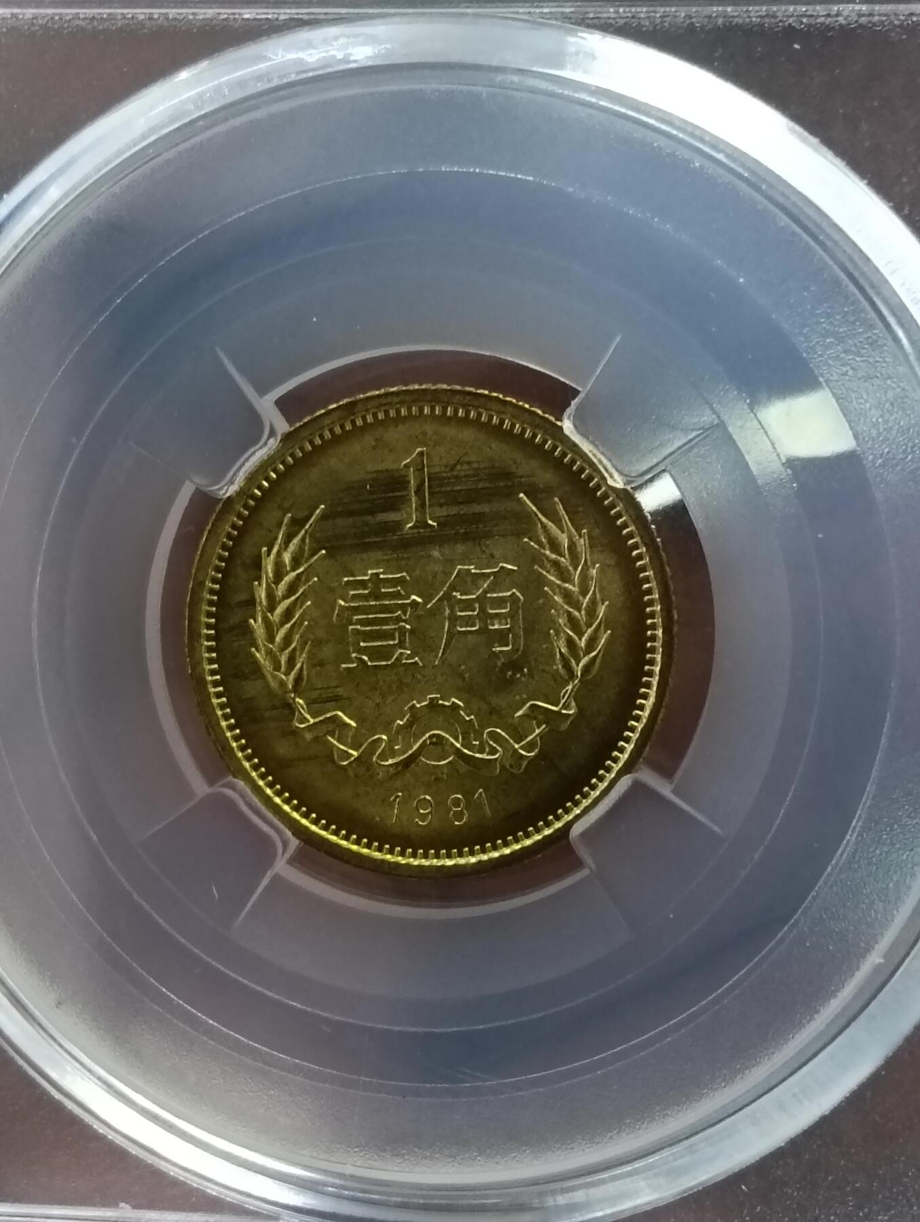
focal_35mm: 68
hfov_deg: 21.7
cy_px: 611
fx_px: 2404
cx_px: 460
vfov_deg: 28.5
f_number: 1.8
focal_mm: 3.98
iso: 500
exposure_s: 1/33.3
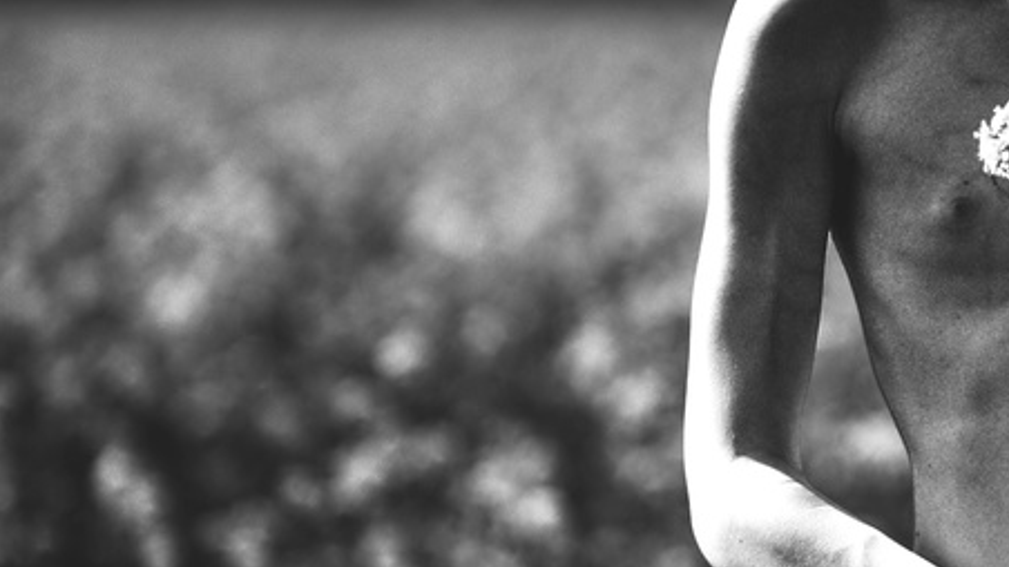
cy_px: 170
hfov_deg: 6.9
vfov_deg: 3.9
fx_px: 8372
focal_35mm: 313
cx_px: 1094
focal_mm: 135
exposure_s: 1/2500
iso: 50
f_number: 2.8
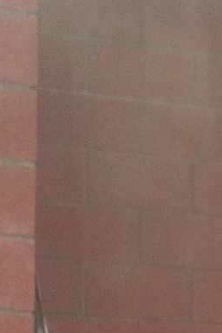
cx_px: 429
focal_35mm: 193
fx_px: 1782
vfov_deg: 10.3
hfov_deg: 6.9
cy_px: 496
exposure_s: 1/370
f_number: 2.8
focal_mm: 3.85
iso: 64
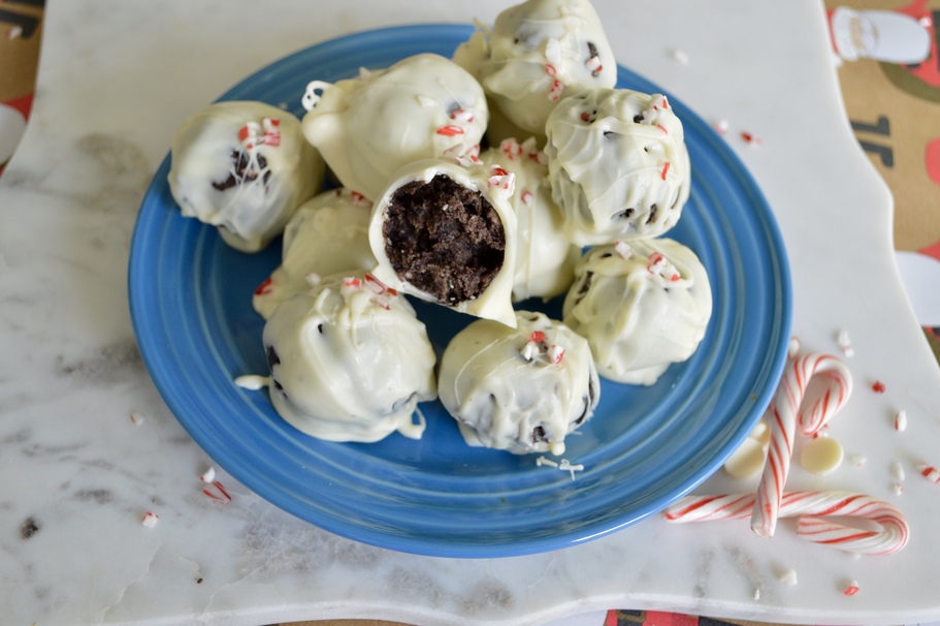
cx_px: 470
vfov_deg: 30.8
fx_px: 1135
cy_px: 313
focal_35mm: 44
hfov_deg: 45.0
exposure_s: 1/30
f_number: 4.5
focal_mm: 29
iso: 400
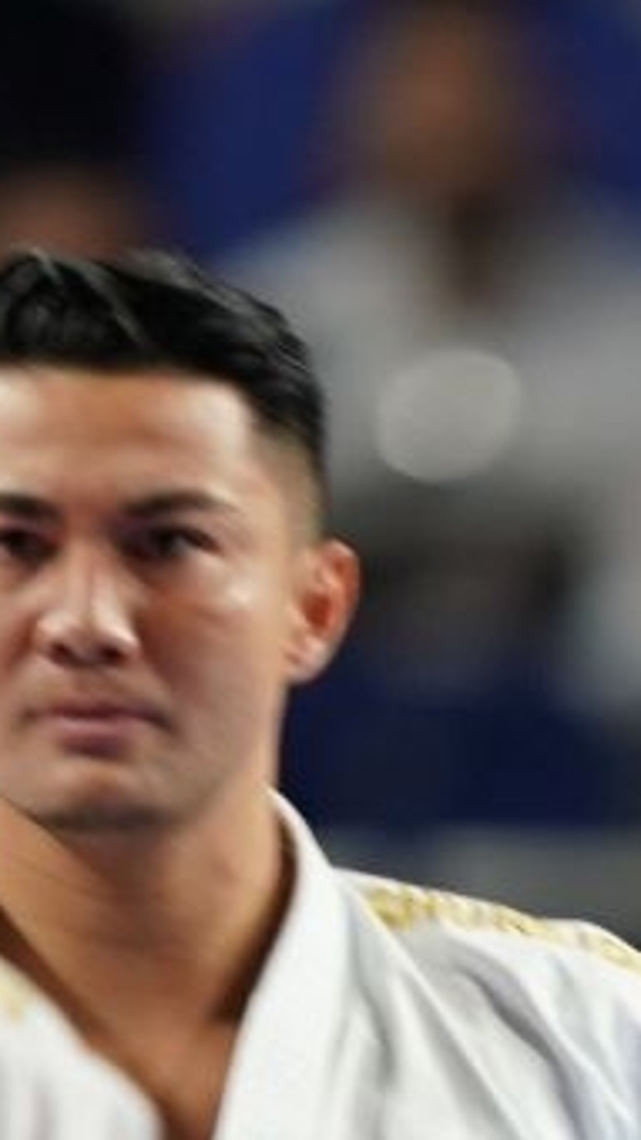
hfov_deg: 0.5
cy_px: 1817
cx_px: 1473
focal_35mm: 2220
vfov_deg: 1.0
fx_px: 67147
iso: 1000
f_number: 2.8
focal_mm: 400
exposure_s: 1/320
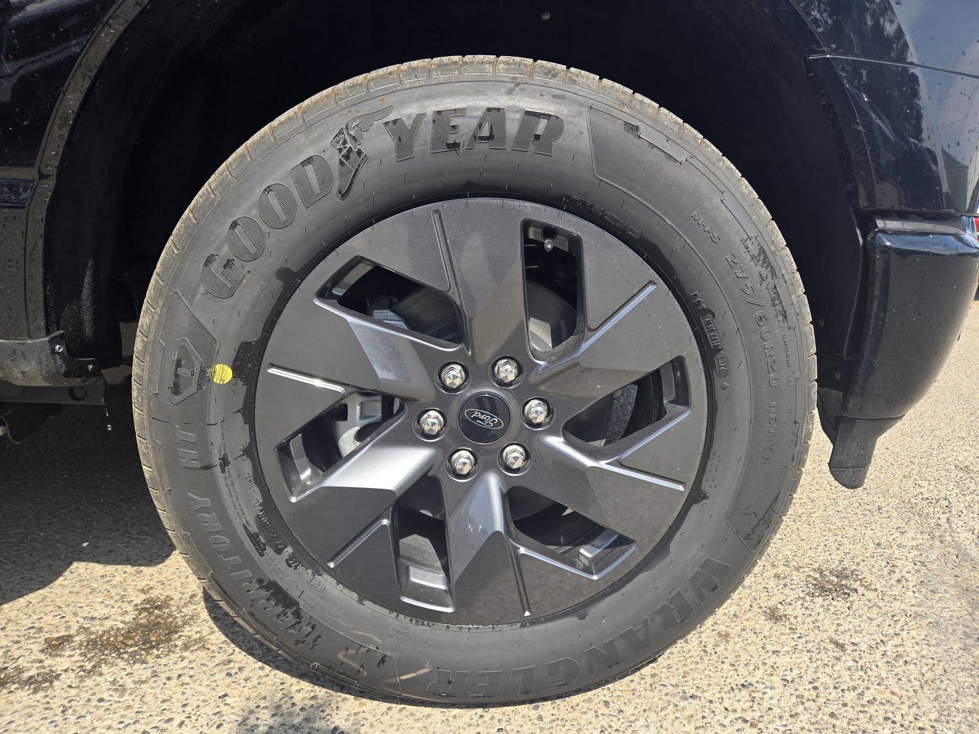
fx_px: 650
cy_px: 367
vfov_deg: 58.9
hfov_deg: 73.9
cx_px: 490
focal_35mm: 23
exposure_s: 1/692
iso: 25
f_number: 1.8
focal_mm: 5.4
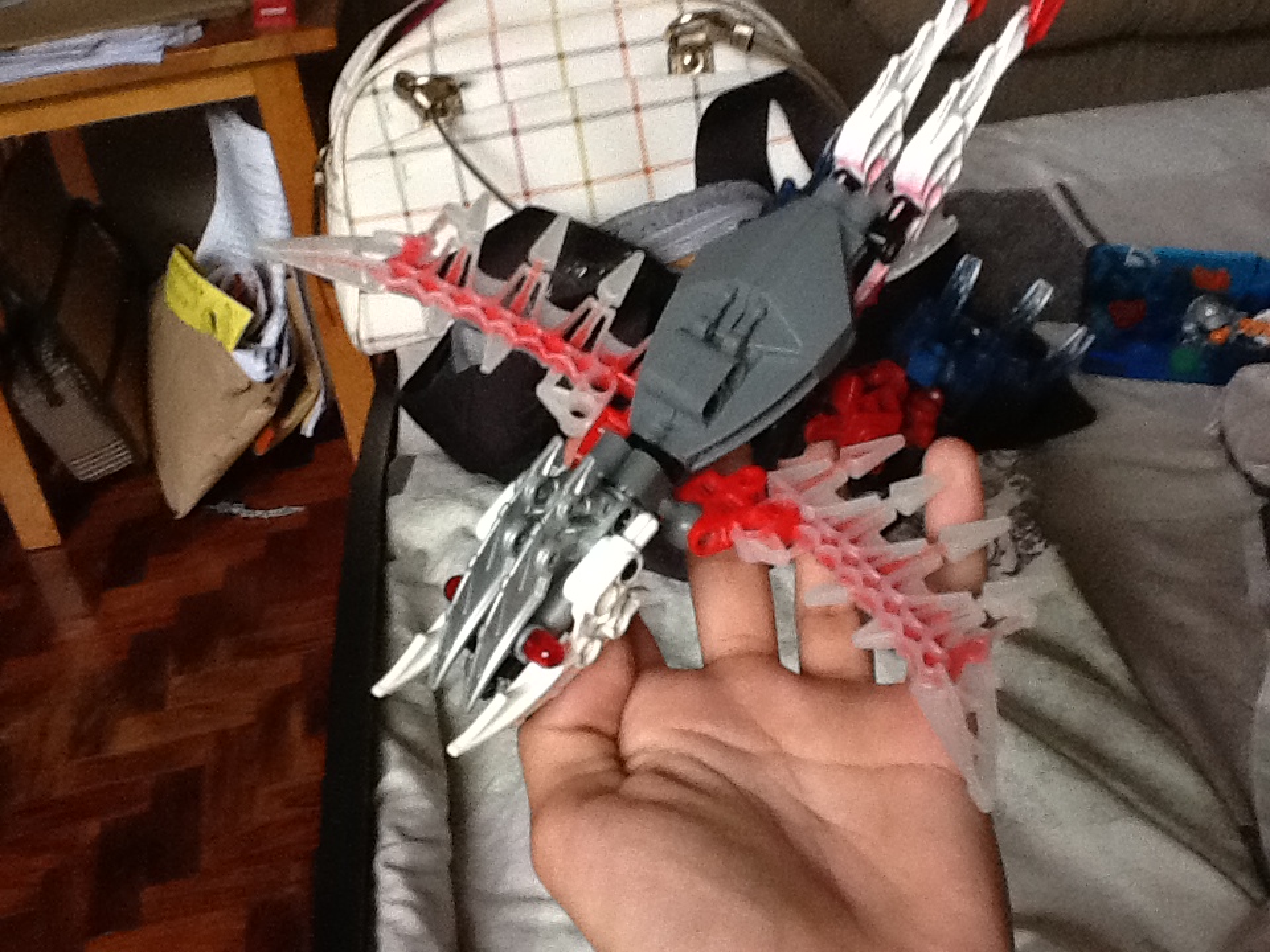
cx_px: 635
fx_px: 1614
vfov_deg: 32.9
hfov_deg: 42.9
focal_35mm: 44
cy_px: 476
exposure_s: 1/30
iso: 250
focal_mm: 2.03
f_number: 2.4
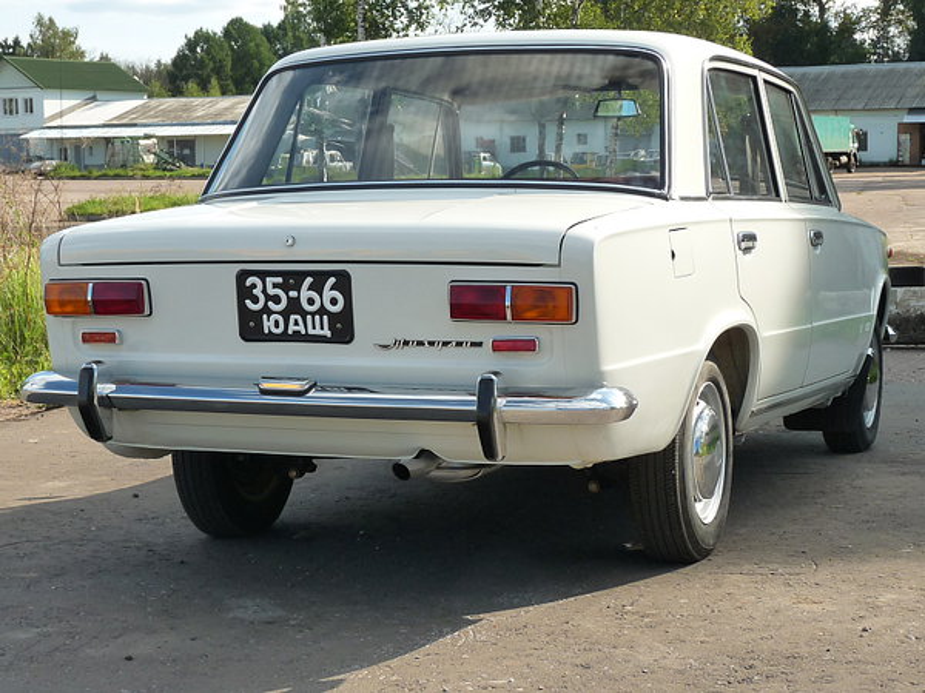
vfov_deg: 21.0
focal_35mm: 70
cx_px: 462
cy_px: 346
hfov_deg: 27.8
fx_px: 1871
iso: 160
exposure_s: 1/160
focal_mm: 9
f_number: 4
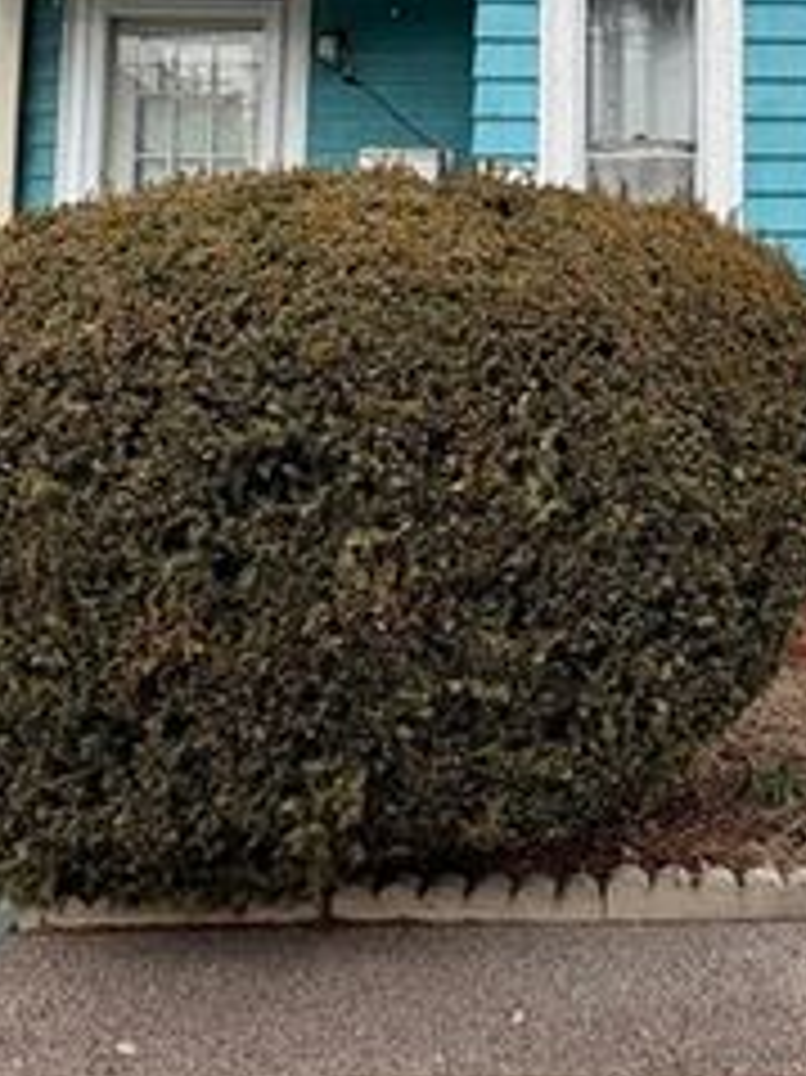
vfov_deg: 45.7
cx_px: 689
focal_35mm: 39
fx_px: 1212
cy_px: 232
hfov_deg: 35.1
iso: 50
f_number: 2.2
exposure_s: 1/274
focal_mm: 2.22
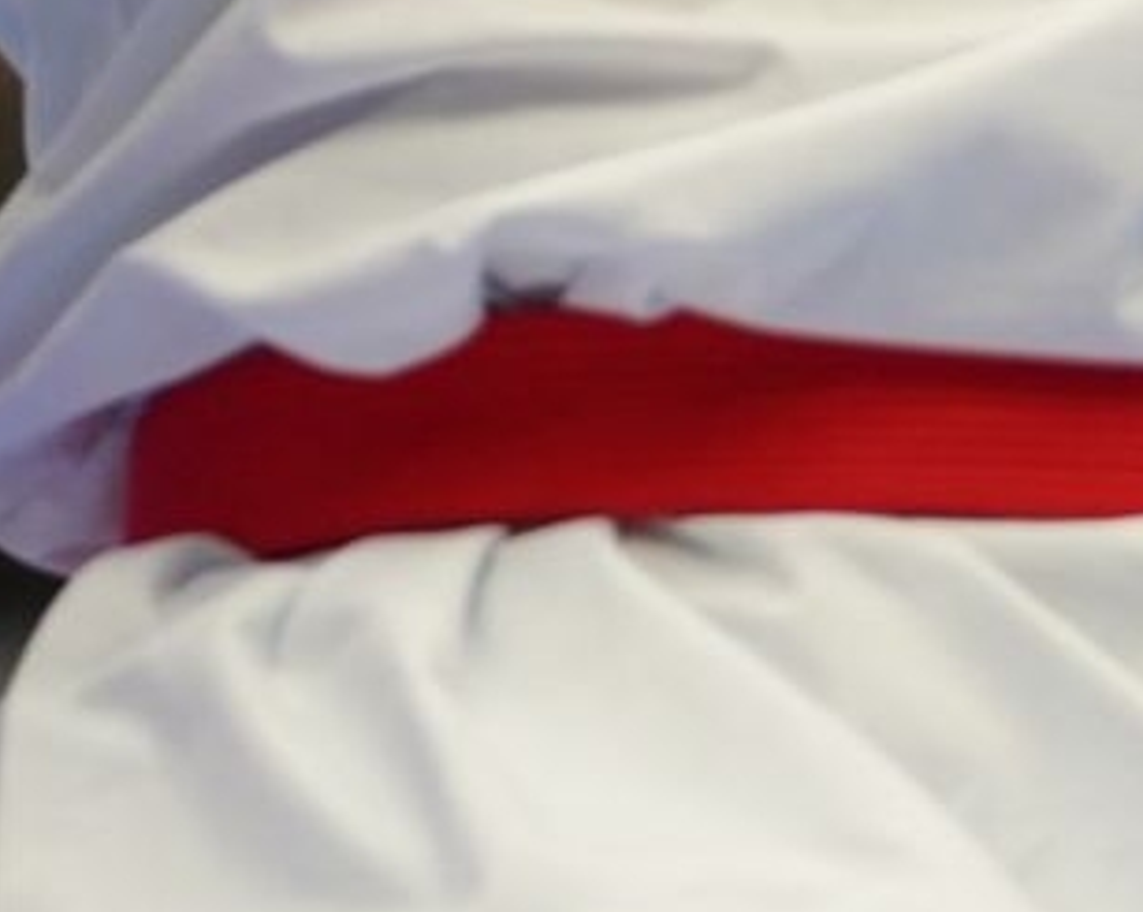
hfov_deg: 2.0
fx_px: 32411
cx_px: 1795
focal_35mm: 959
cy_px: -983
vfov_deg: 1.6
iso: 1000
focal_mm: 174
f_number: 2.8
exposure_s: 1/500
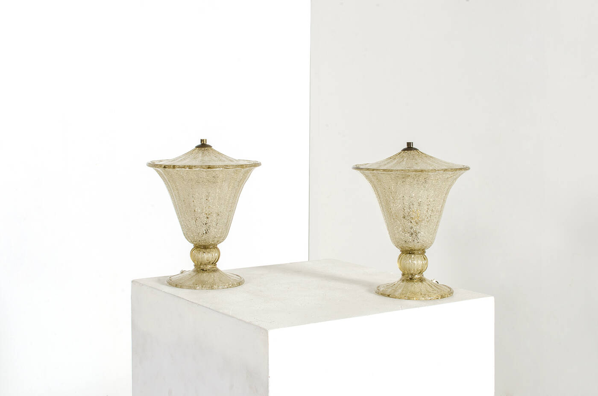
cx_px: 299
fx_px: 870
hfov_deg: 37.9
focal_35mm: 52
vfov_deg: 25.6
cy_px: 198
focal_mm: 35
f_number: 18
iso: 100
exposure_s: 1/160
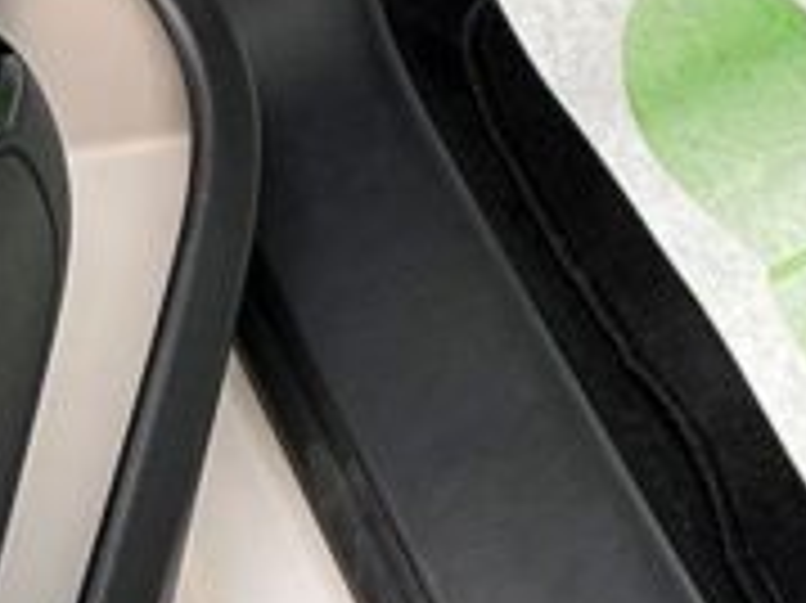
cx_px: 1261
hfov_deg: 15.5
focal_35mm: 116
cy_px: -436
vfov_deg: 11.9
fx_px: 2699
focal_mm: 5.7
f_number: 1.5
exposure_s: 1/121
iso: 80
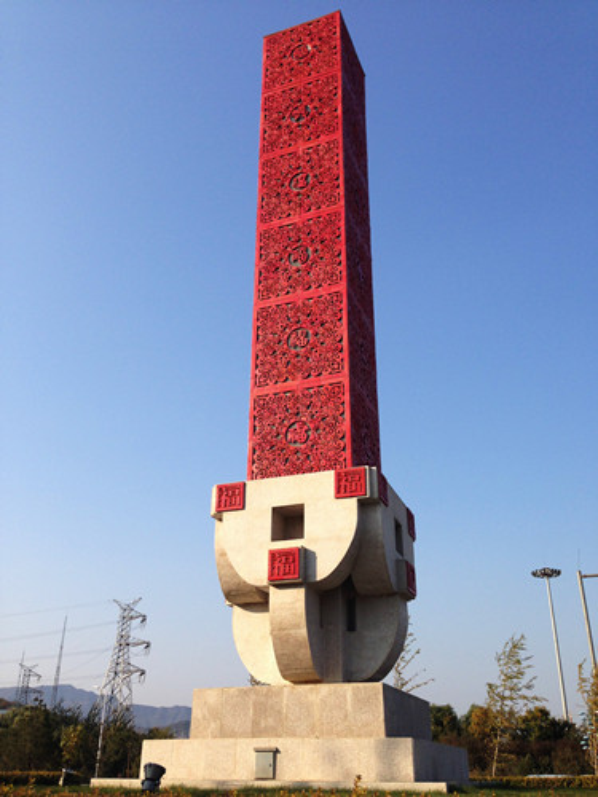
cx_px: 299
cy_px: 398
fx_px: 760
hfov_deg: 42.9
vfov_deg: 55.4
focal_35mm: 33
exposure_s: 1/1261
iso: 50
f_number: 2.4
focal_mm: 4.12
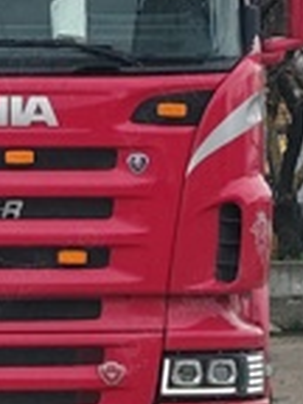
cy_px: 123
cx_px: -90
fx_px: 3174
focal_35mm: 272
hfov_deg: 5.4
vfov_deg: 7.3
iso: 50
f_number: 1.9
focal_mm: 6.12
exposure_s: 1/260
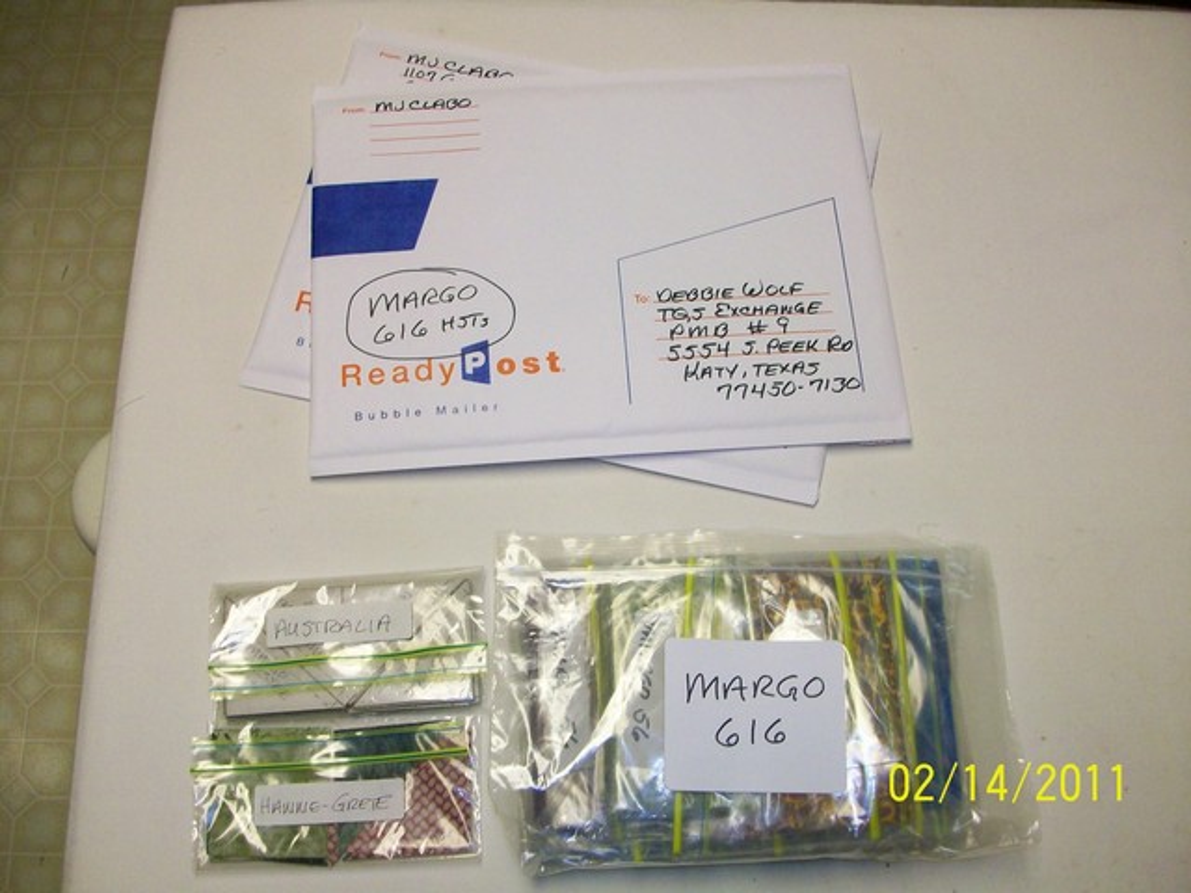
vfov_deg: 41.8
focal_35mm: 34
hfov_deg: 54.0
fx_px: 1170
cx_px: 596
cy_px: 446
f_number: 2.8
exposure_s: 1/112
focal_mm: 5.7
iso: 160
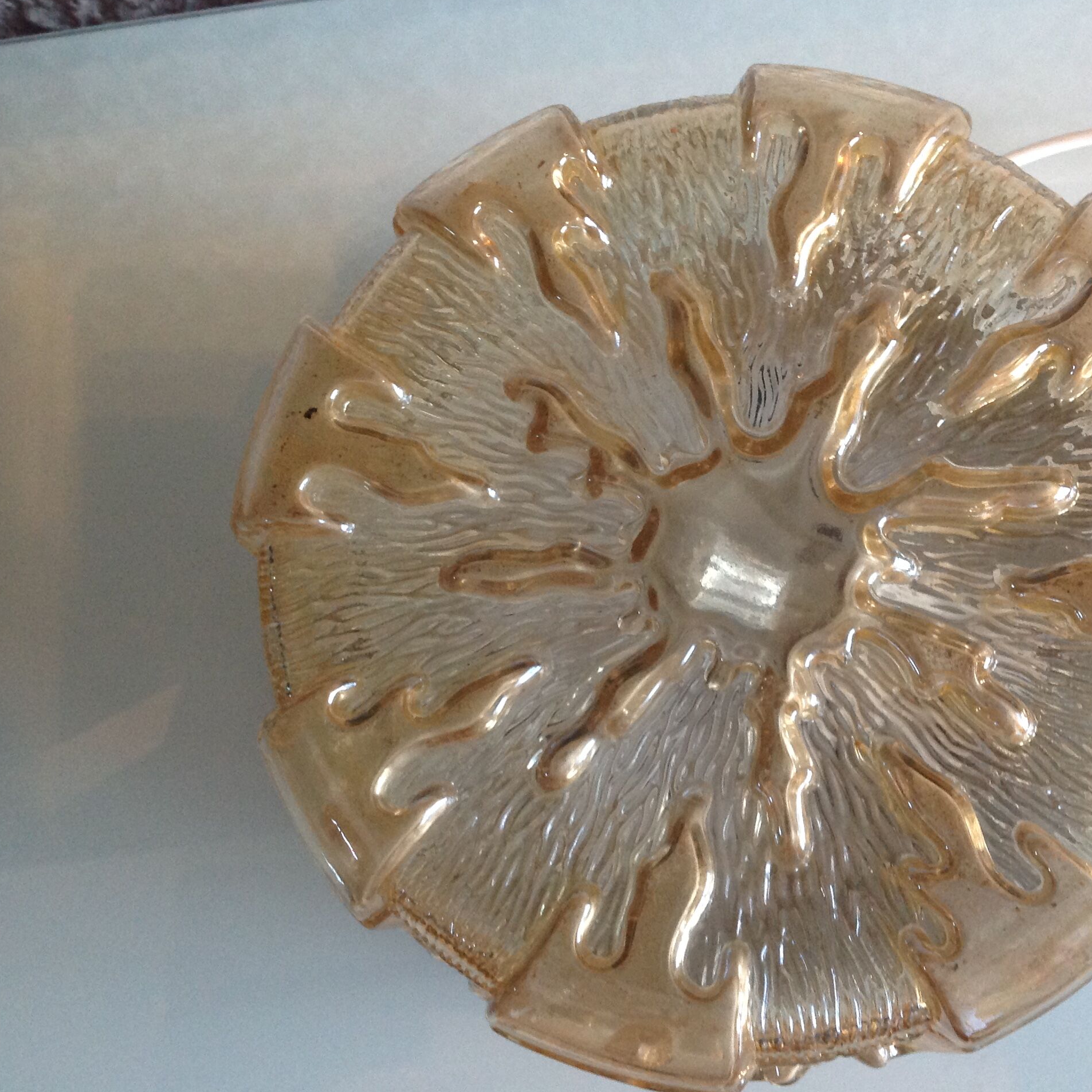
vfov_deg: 40.0
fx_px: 1499
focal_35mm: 42
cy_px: 547
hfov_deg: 39.8
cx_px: 670
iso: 200
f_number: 2.4
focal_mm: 4.28
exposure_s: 1/15
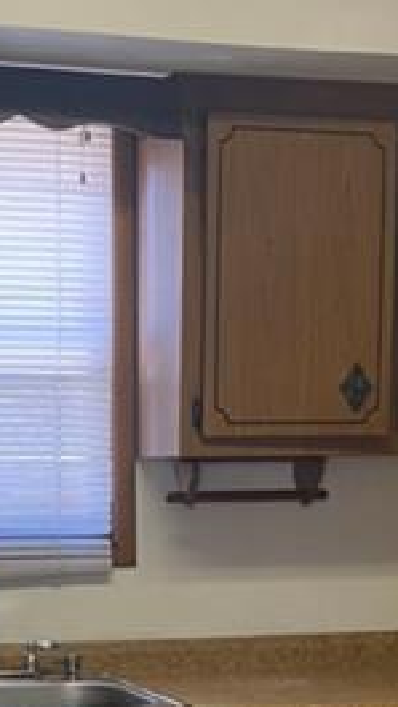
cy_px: 704
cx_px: 61
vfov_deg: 24.7
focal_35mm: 82
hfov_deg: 14.6
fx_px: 1539
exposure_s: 1/60
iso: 125
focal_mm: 4.25
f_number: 1.8
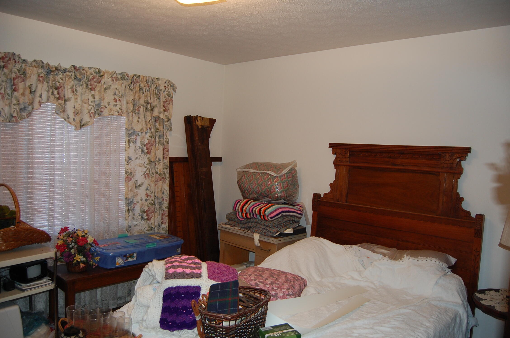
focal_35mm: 27
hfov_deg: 67.5
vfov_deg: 47.8
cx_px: 255
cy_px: 169
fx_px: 382
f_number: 3.5
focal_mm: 18
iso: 400
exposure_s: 1/60
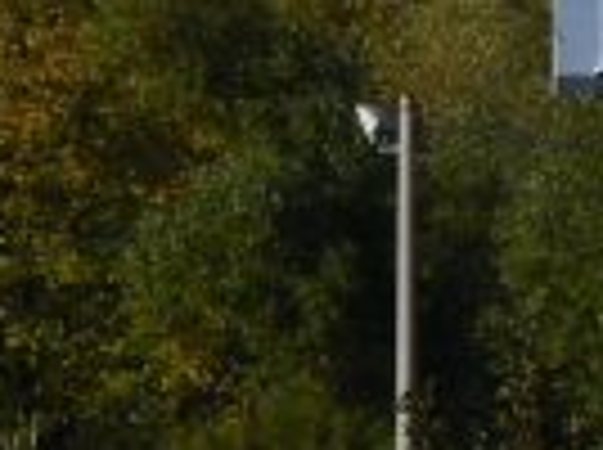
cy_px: -25
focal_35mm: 739
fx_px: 12850
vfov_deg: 2.0
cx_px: 1044
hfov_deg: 2.7
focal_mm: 32.9
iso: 80
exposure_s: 1/500
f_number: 7.1
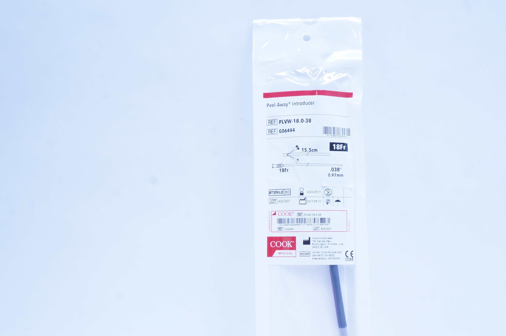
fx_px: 491
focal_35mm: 35
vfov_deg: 37.6
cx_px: 309
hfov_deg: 54.0
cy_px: 204
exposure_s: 1/13
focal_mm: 18
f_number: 13
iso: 400
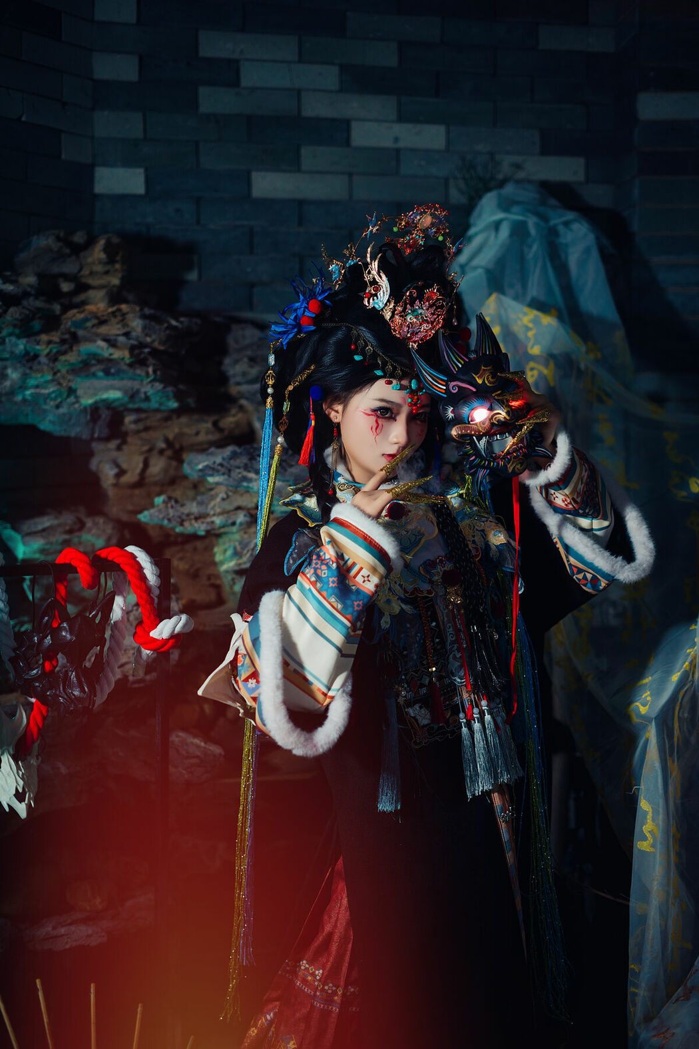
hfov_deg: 27.0
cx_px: 350
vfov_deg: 39.6
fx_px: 1456
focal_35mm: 50
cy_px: 524
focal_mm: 50
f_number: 2
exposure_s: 1/160
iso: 250
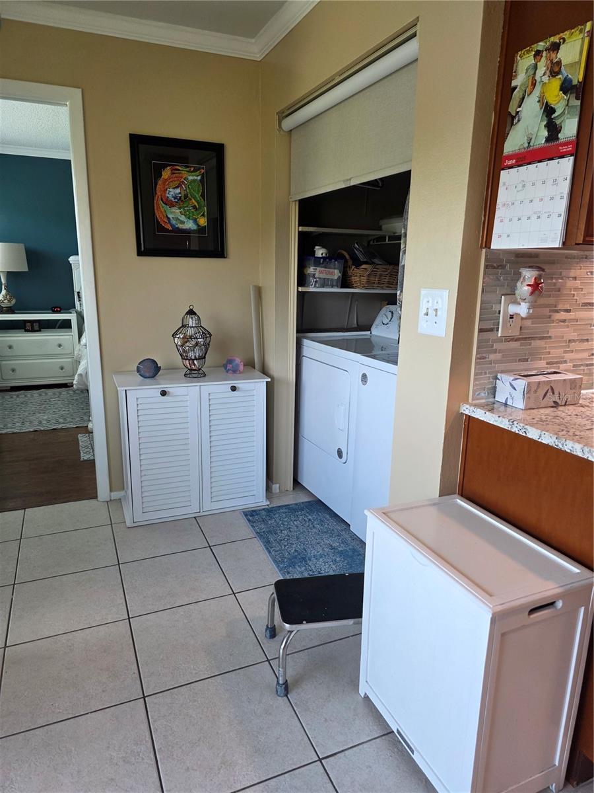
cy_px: 396
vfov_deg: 73.9
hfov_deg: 58.9
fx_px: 526
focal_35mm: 23
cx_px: 297
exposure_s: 1/120
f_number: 1.7
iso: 200
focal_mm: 6.3
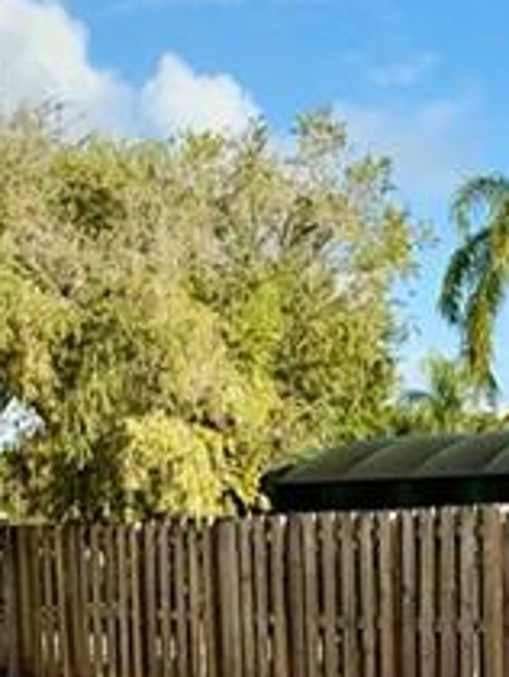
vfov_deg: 22.7
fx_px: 1565
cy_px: 783
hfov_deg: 18.2
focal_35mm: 80
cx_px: 457
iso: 16
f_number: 2.2
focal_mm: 2.22
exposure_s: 1/709
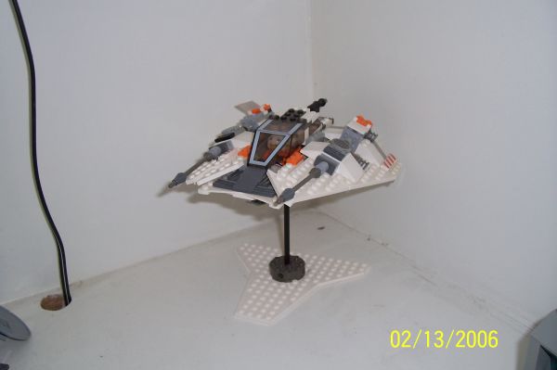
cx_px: 278
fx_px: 526
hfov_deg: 55.8
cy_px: 185
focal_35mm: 34
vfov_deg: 38.8
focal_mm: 5.6
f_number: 2.7
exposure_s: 1/60
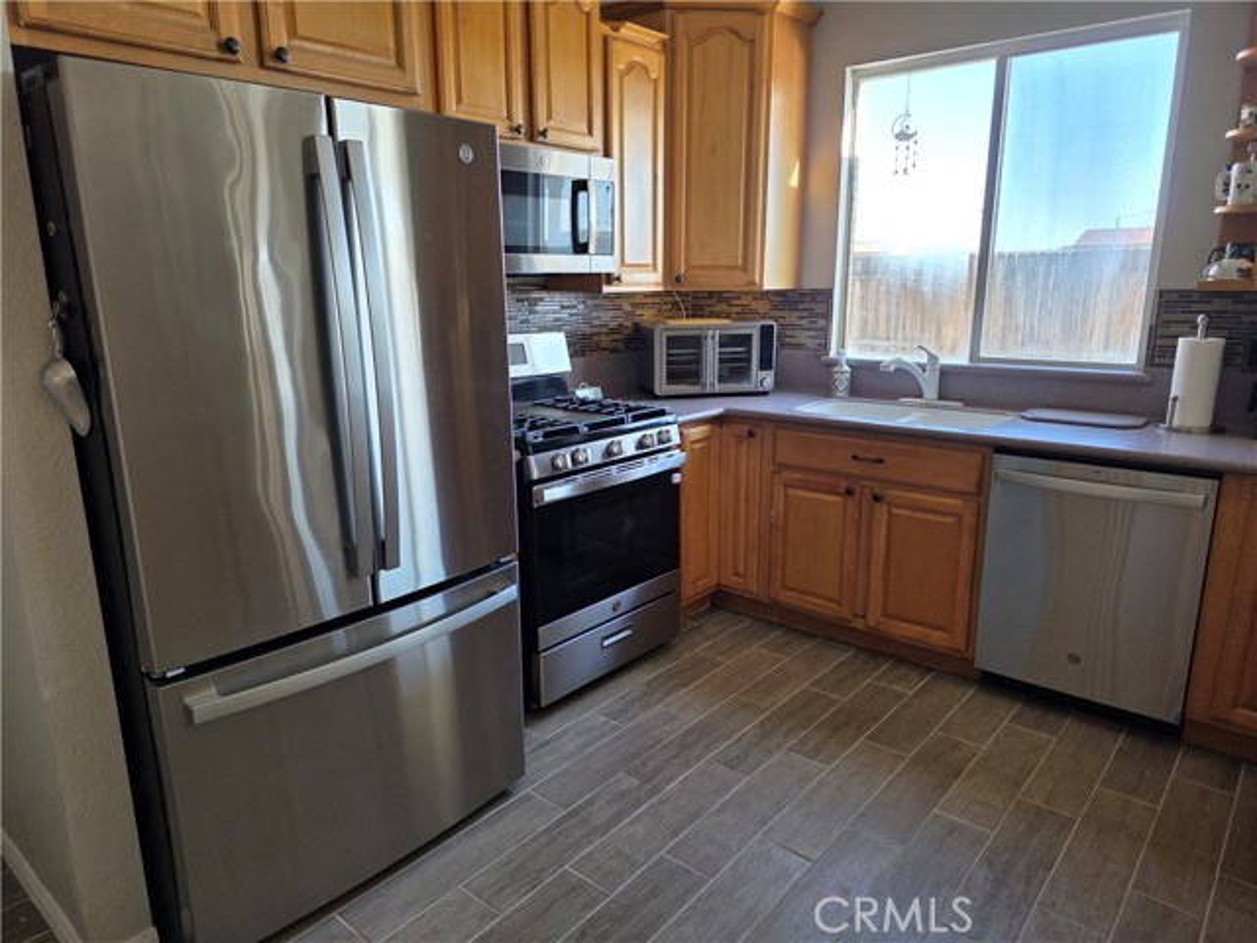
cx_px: 628
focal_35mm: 23
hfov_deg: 73.9
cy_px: 472
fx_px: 835
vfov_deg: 58.9
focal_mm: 6.3
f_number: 1.7
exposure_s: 1/180
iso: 80
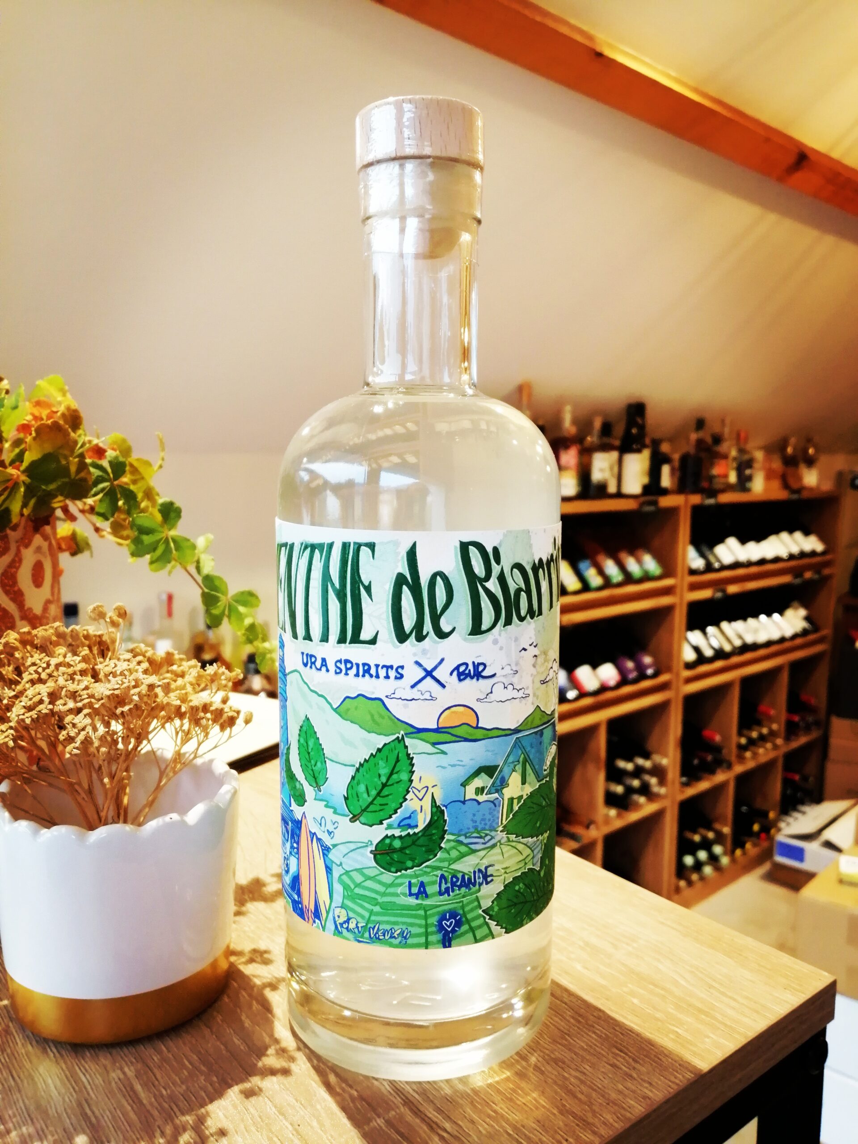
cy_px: 572
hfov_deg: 53.1
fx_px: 859
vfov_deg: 67.3
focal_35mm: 26
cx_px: 429
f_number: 1.8
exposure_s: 1/33.3
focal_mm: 3.62
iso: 160
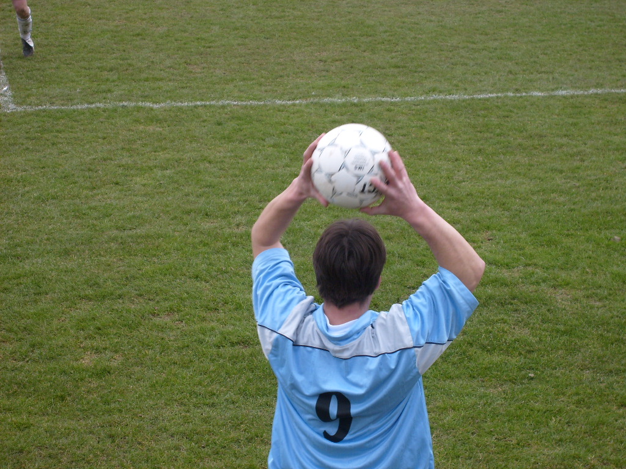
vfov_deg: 14.0
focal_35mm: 106
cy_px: 234
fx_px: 1917
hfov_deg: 18.5
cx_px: 313
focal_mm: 17.4
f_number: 4.9
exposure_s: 1/90
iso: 100
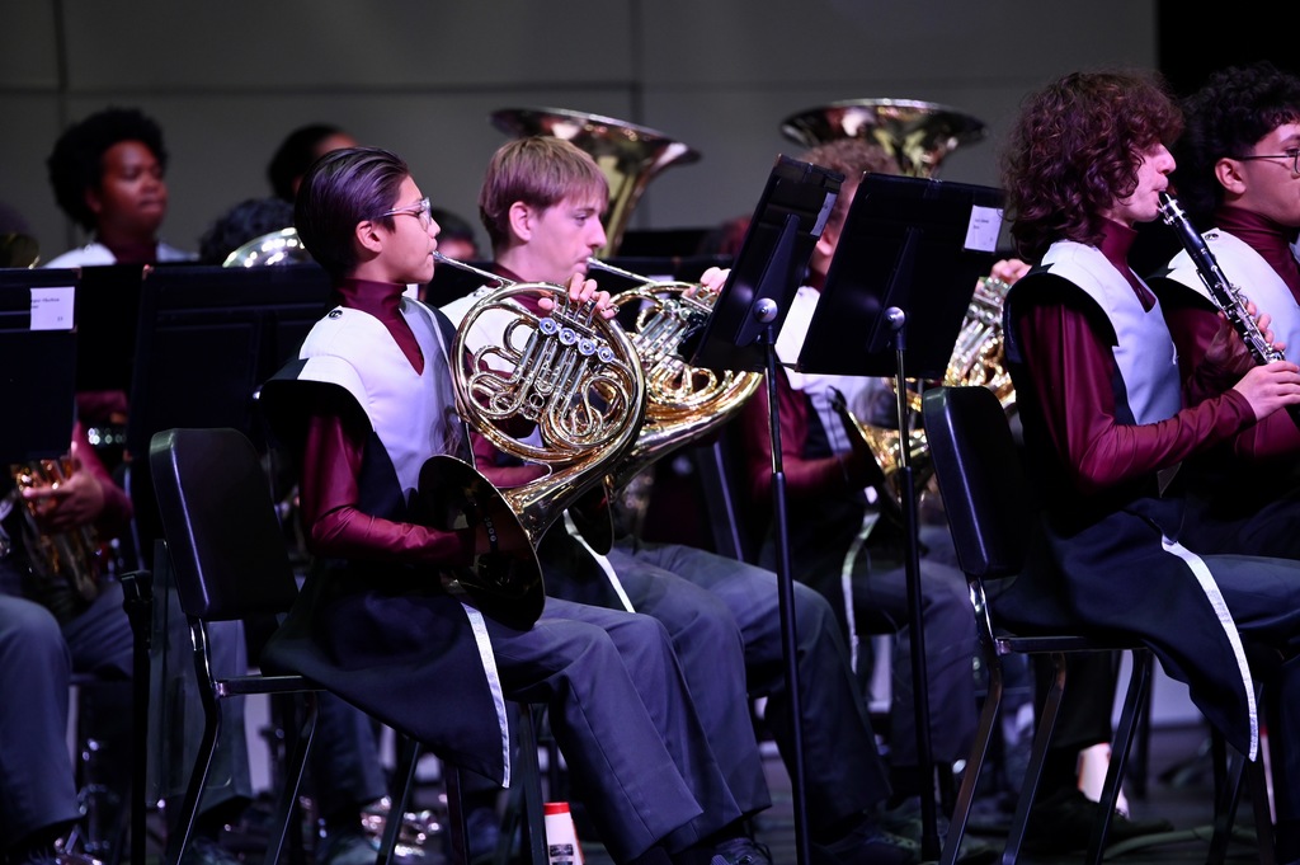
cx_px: 650
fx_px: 7216
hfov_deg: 10.3
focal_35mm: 200
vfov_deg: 6.9
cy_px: 432
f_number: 2.8
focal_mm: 200
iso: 1600
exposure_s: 1/320
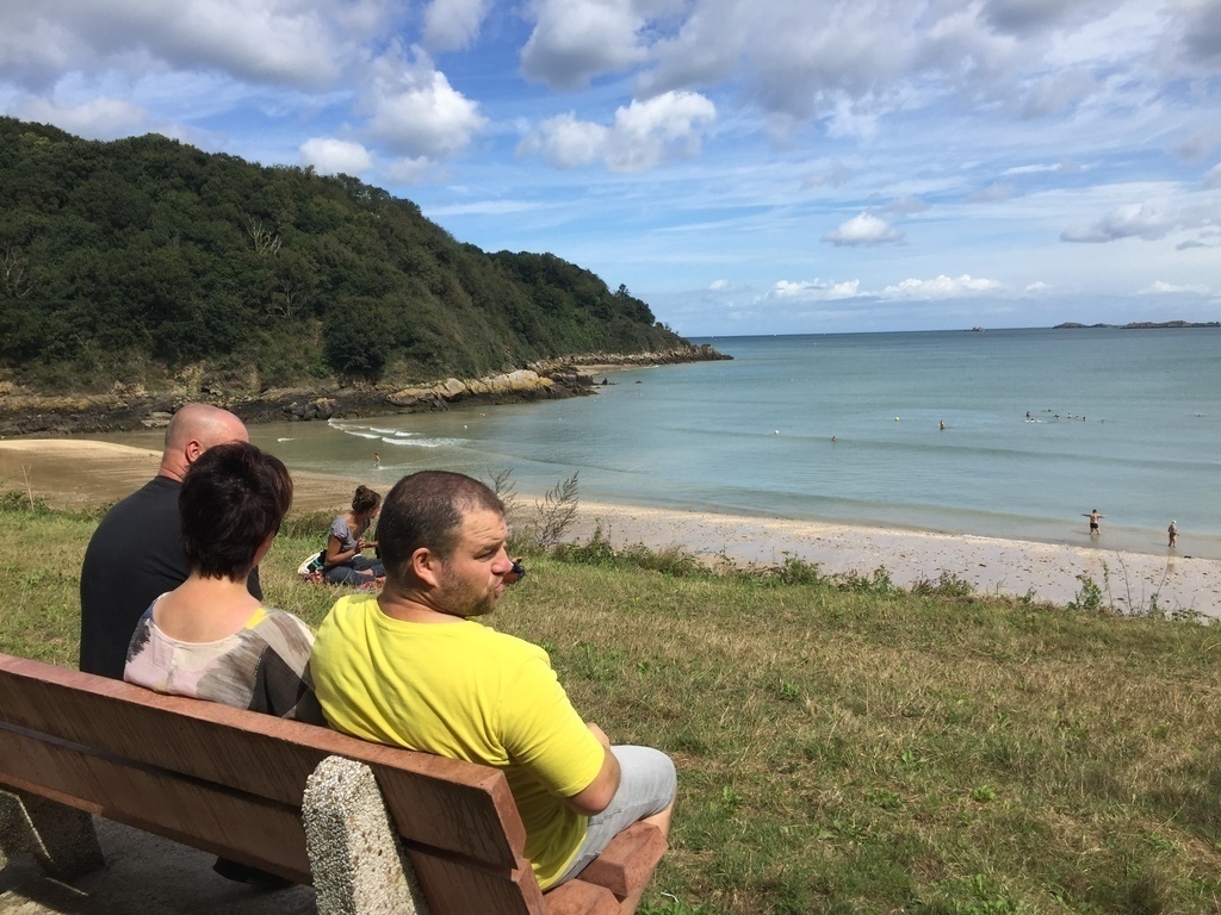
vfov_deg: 48.2
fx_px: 1023
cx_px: 610
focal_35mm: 29
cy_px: 458
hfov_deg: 61.7
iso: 32
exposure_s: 1/2326
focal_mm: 4.15
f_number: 2.2
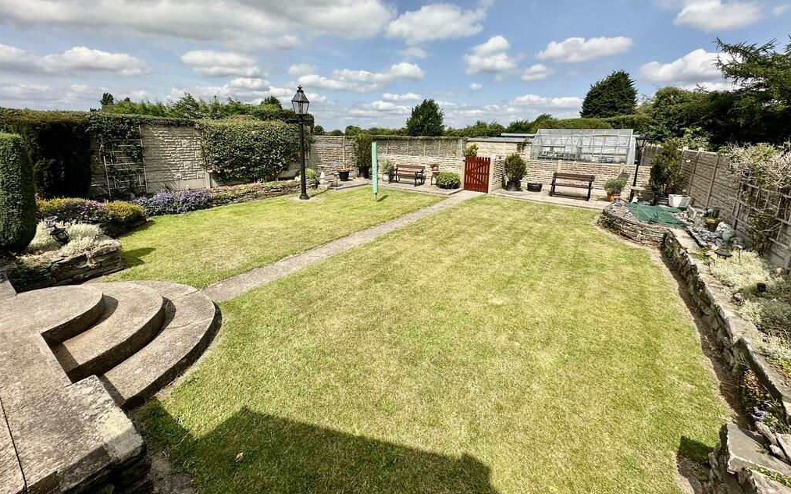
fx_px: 323
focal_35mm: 15
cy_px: 206
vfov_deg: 74.2
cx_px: 396
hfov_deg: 101.5
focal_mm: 2.22
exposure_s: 1/2257
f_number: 2.2
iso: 50
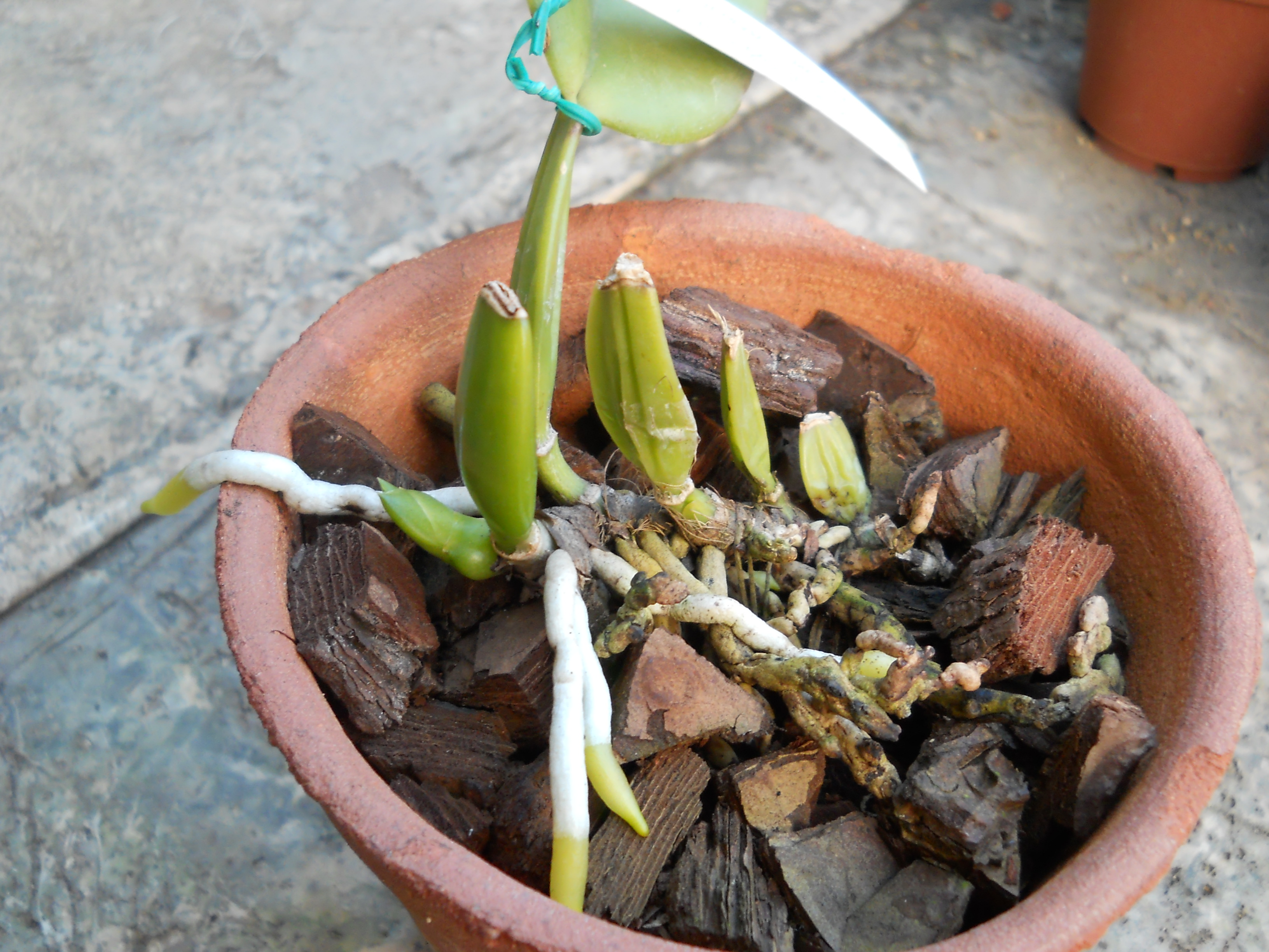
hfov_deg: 45.8
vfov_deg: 35.1
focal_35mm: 41
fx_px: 1503
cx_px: 634
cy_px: 476
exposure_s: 1/30
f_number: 3.1
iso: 200
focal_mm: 6.72
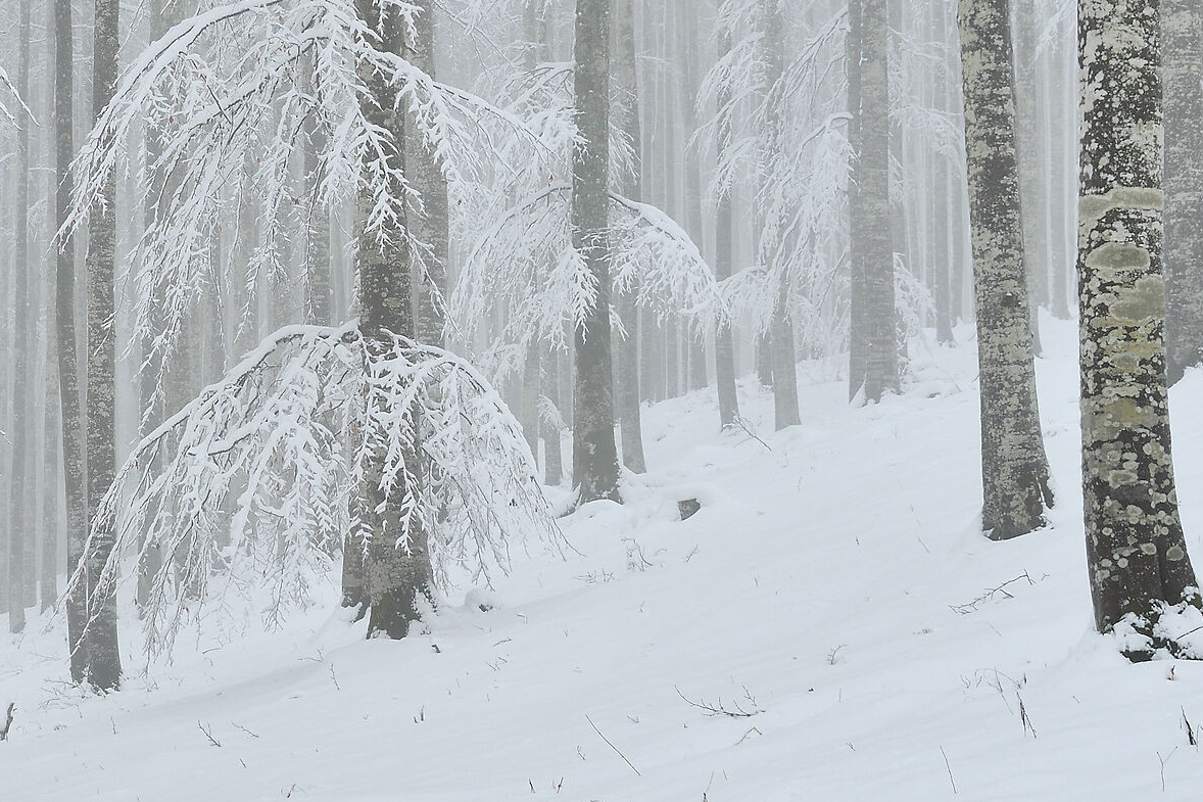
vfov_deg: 12.4
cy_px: 187
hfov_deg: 18.4
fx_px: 3675
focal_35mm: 110
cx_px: 210
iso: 200
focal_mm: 36
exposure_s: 1/60
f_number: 10
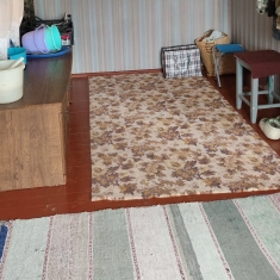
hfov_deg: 38.2
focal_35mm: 44
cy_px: 14
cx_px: 115
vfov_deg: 35.5
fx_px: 403
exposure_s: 1/33.3
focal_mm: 4.71
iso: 640
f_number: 1.79
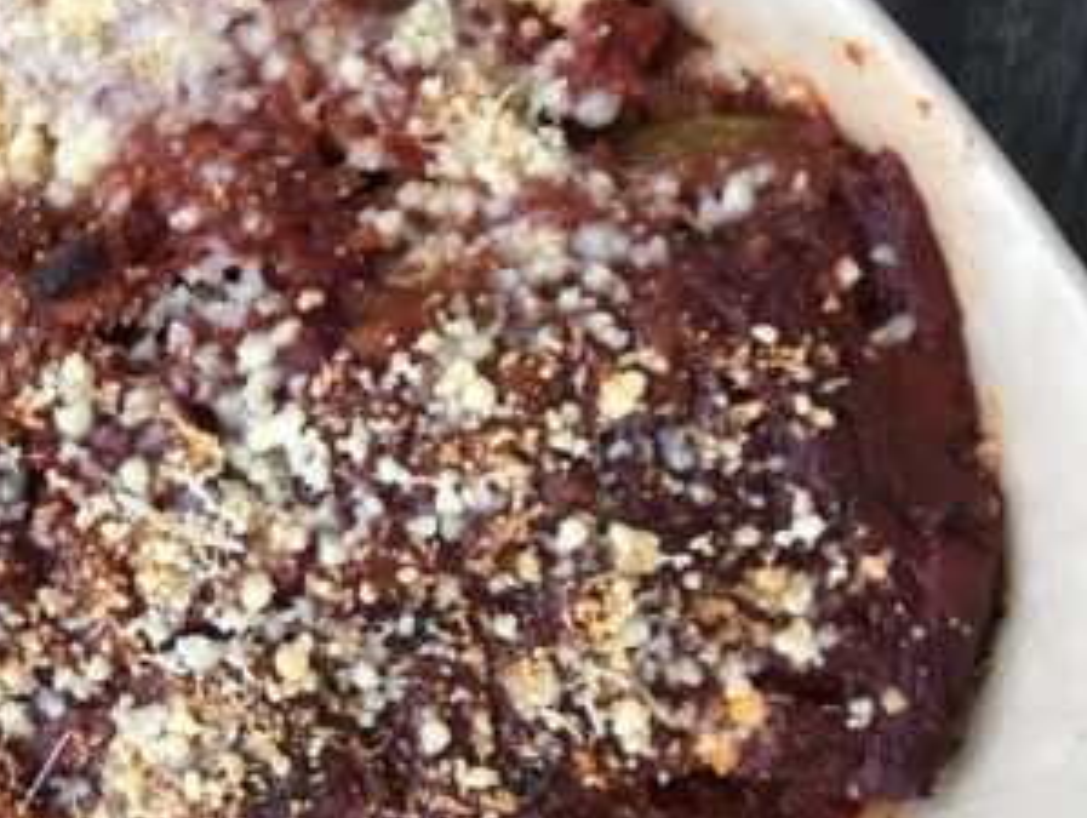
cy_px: 385
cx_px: -44
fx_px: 1949
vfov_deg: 23.7
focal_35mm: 62
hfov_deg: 28.8
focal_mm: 4.15
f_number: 2.2
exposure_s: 1/33
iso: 50
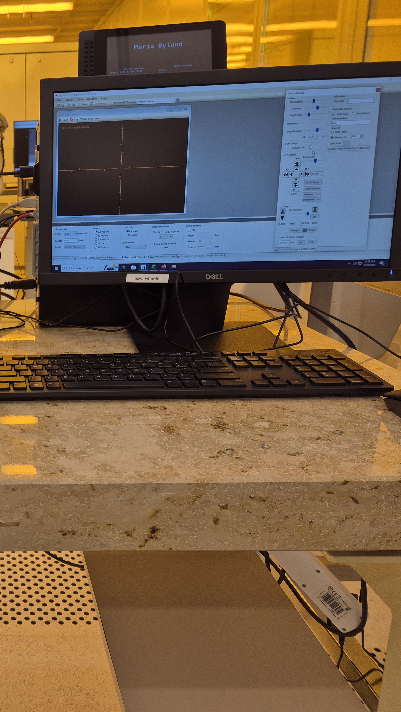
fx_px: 643
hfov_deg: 31.0
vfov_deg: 58.0
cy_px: 353
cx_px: -37
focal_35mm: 34
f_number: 1.8
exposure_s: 1/180
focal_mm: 5.4
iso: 32
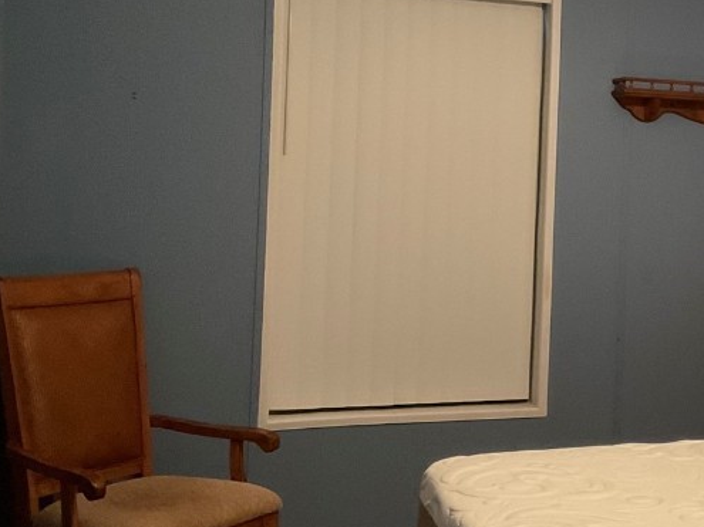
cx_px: 647
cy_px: 173
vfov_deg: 24.3
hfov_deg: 30.6
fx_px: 1220
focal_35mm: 60
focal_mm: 3
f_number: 1.8
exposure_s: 1/30
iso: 320
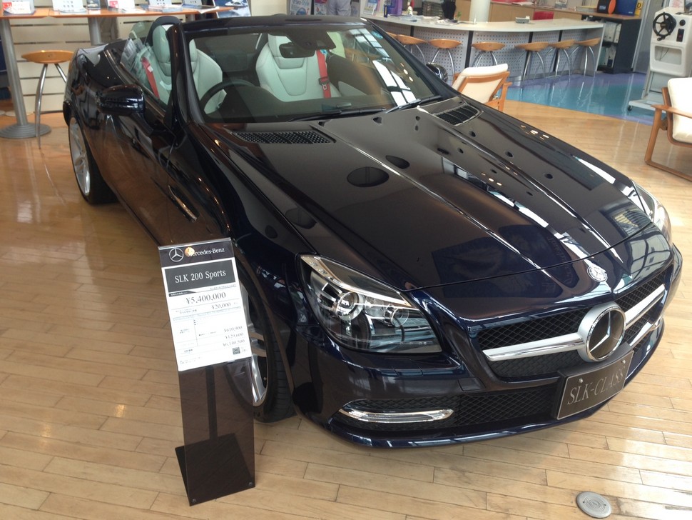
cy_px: 260
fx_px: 660
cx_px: 346
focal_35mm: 33
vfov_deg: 43.0
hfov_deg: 55.3
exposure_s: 1/20
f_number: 2.4
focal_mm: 4.12
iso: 50
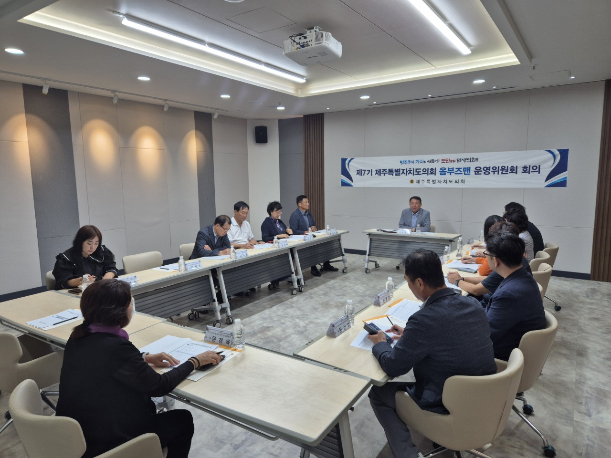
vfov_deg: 58.9
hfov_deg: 73.9
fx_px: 406
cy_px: 229
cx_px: 306
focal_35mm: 23
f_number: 1.8
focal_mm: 5.4
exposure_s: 1/120
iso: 64
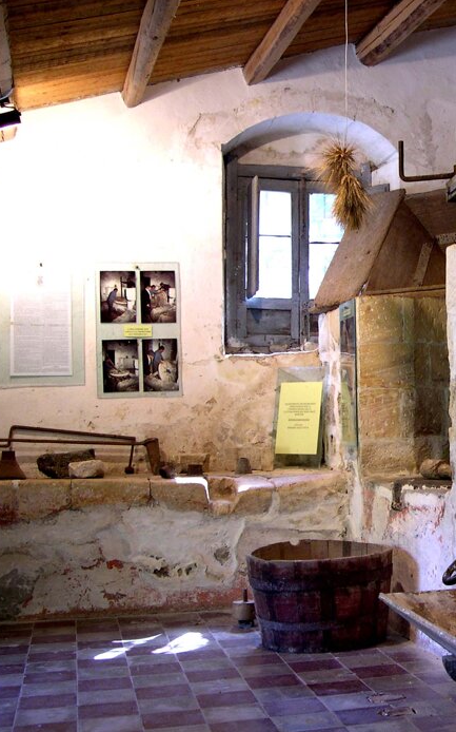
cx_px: 441
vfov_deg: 37.5
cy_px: 365
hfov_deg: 23.1
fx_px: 1075
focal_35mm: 54
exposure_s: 1/13.1
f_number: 2.8
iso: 100
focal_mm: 8
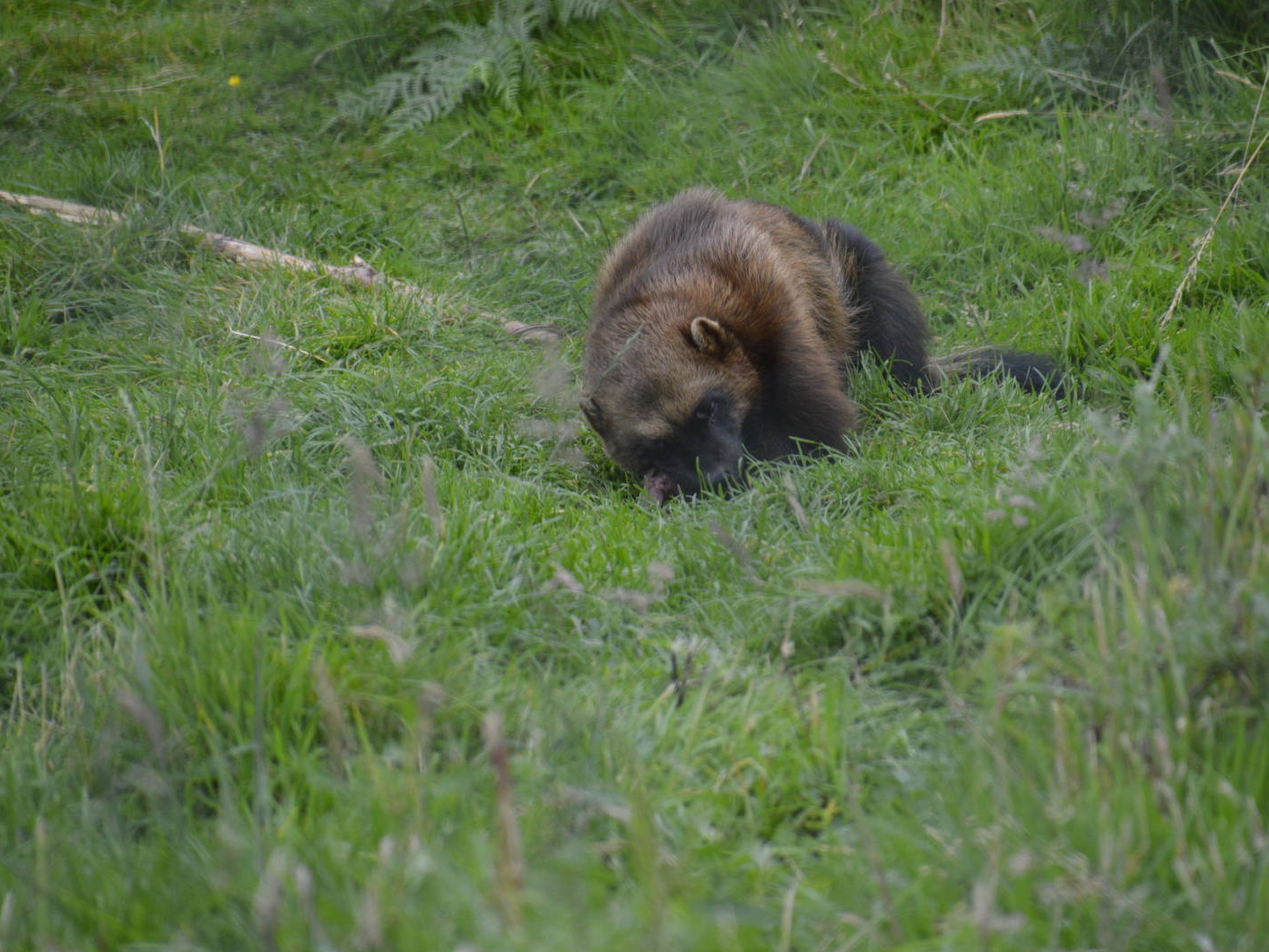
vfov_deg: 3.0
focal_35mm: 489
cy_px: 476
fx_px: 17925
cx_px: 650
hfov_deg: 4.1
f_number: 6.3
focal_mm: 300
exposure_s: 1/500
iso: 800
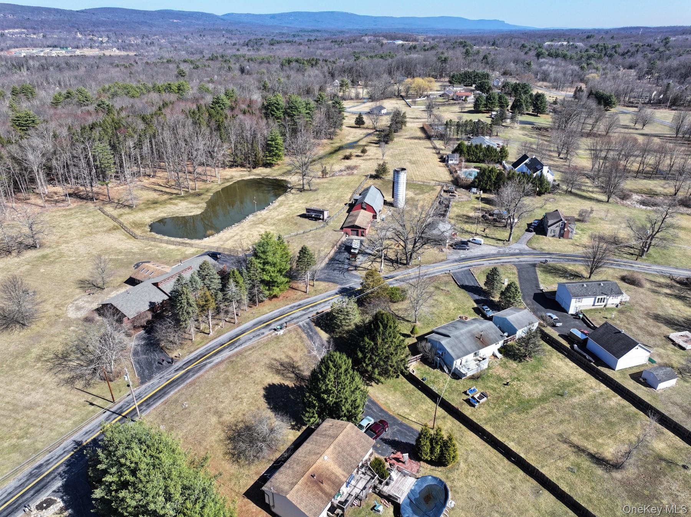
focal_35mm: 24
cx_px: 346
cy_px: 258
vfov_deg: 56.8
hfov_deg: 71.6
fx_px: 479
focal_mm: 12.29
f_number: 2.8
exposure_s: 1/1250
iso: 100
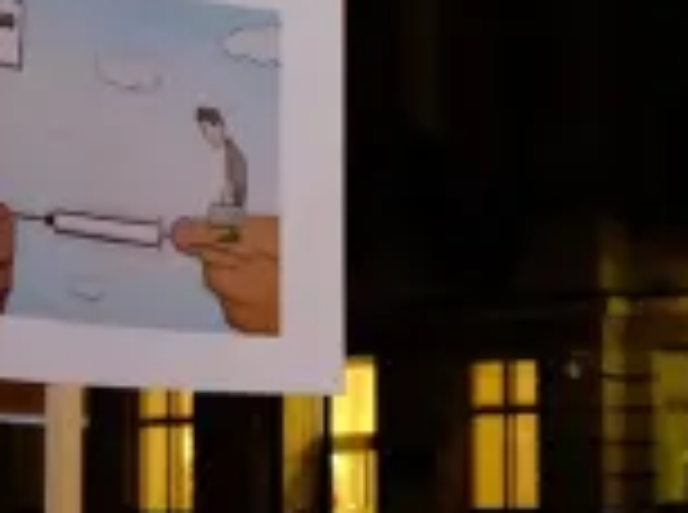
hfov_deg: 16.8
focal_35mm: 115
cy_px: 313
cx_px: 661
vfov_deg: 12.8
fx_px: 2280
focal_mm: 16
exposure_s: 1/160
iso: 6400
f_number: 2.8
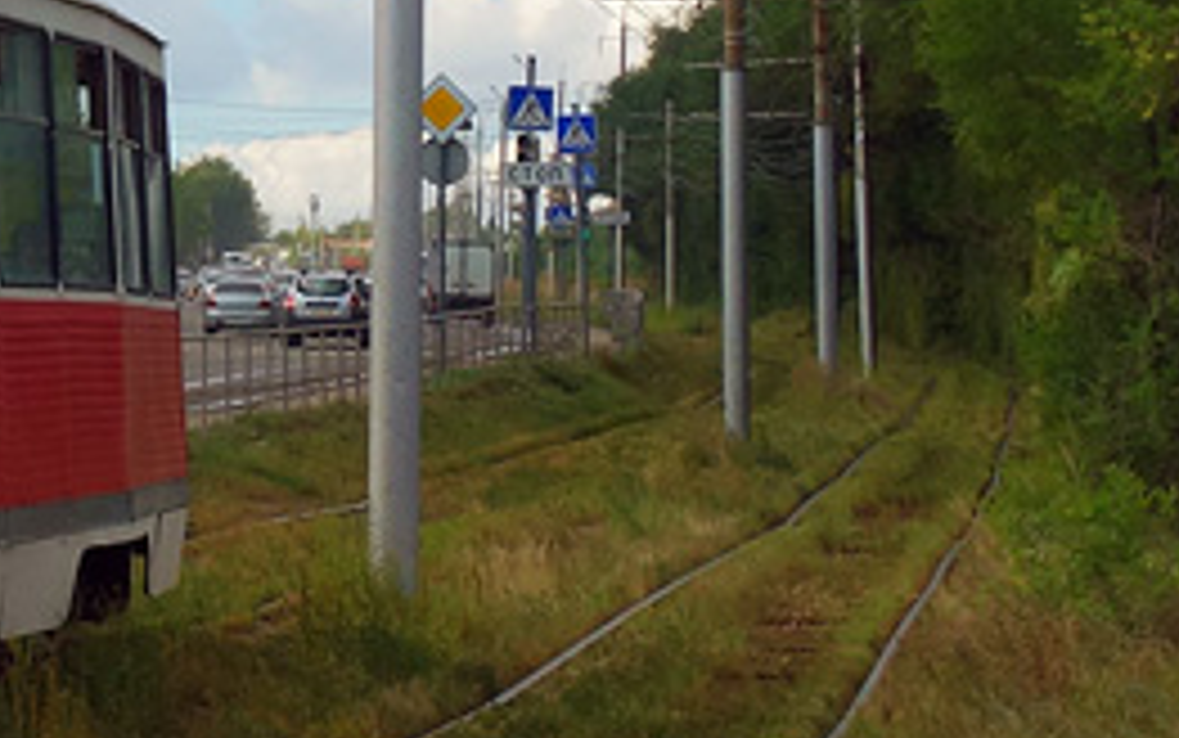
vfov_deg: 8.3
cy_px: -387
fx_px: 4950
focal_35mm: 154
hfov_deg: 12.6
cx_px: -828
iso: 125
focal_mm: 12.32
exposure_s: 1/500
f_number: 5
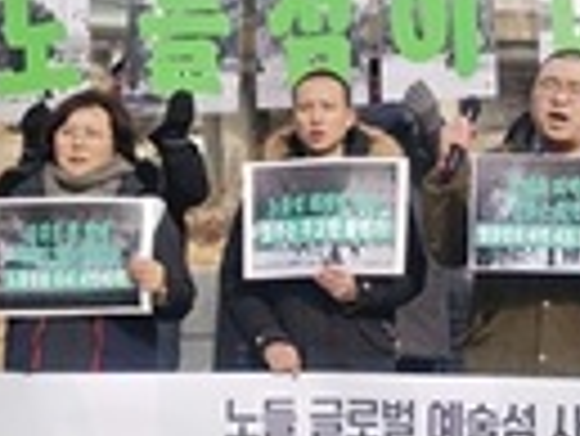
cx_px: 486
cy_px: 142
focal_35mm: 111
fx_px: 1862
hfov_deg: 17.5
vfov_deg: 13.3
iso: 50
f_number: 1.63
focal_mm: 8.72
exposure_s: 1/1741
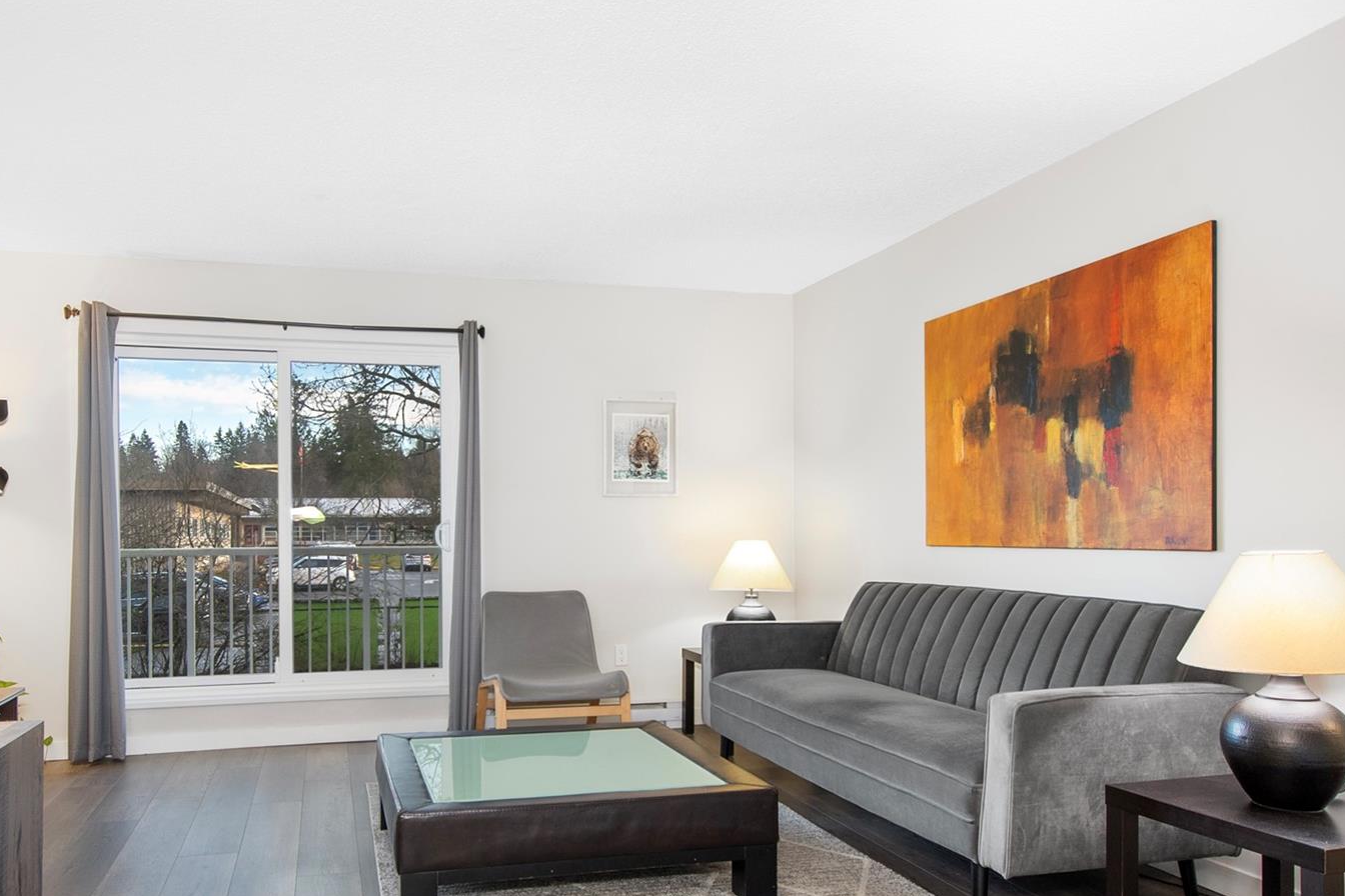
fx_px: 934
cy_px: 513
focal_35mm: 25
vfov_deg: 51.1
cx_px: 566
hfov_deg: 71.1
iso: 320
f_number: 8
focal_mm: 14
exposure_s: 1/4
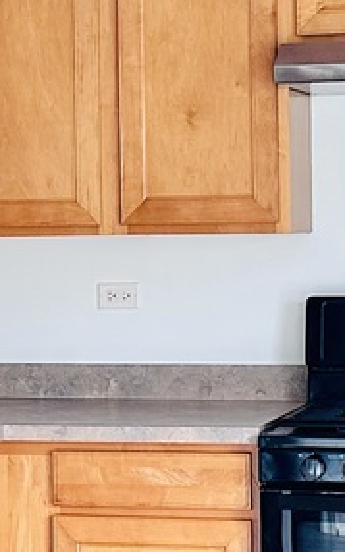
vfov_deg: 16.3
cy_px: 199
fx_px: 1924
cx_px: 185
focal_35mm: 128
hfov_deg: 10.2
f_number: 1.78
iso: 250
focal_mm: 6.86
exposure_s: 1/61
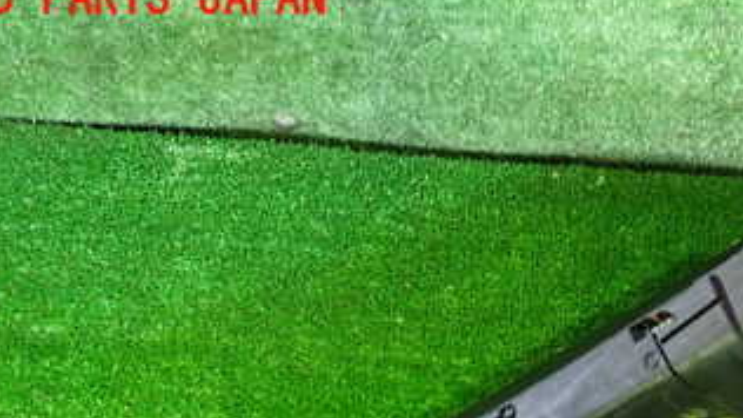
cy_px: 498
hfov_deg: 32.8
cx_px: 604
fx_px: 1222
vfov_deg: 18.4
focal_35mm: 62
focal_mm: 5.4
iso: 800
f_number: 2.3
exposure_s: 1/20
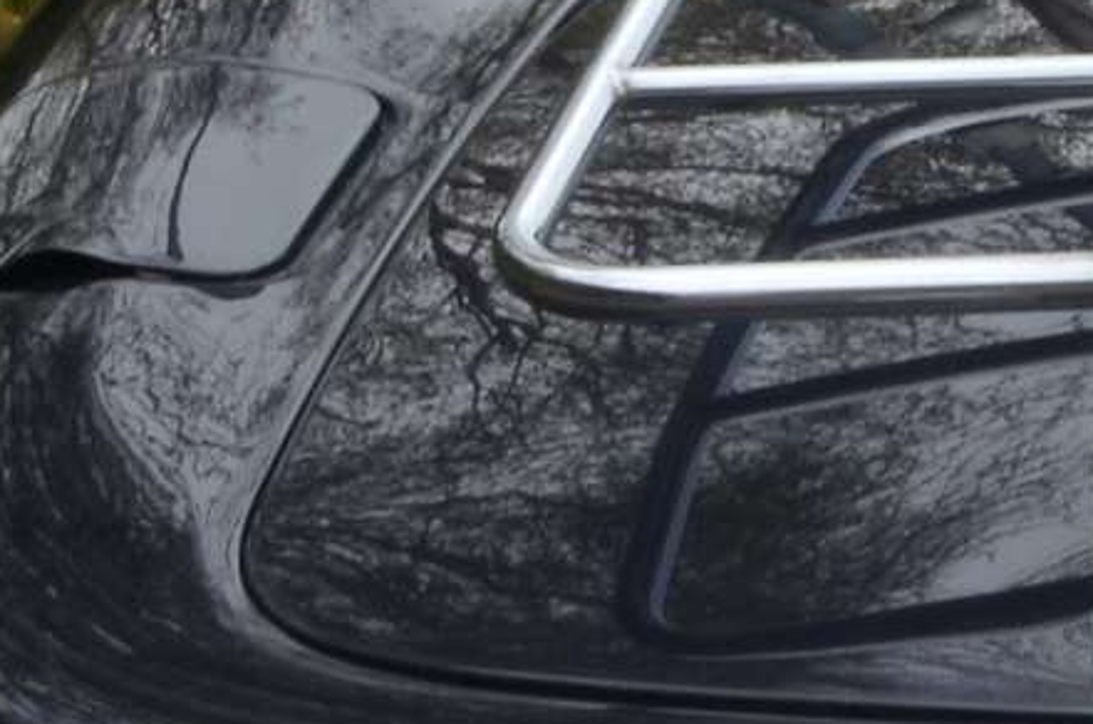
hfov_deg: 10.8
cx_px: 2015
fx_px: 5362
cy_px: 857
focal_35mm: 177
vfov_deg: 7.7
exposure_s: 1/15
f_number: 29
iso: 100
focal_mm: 26
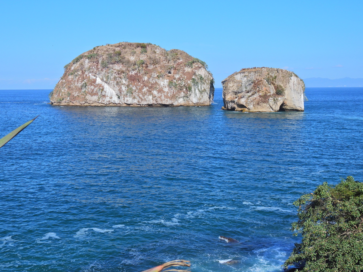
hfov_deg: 40.4
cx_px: 182
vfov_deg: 30.9
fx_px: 493
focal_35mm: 47
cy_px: 136
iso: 100
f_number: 3.2
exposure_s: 1/2000
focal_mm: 8.4
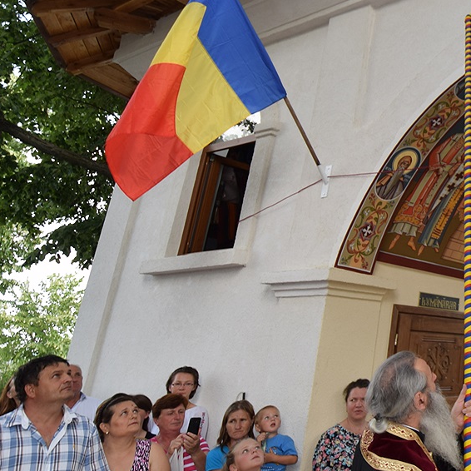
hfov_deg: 38.7
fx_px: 554
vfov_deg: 45.2
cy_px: 150
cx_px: 508
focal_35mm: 36
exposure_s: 1/60
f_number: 5
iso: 100
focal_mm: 10
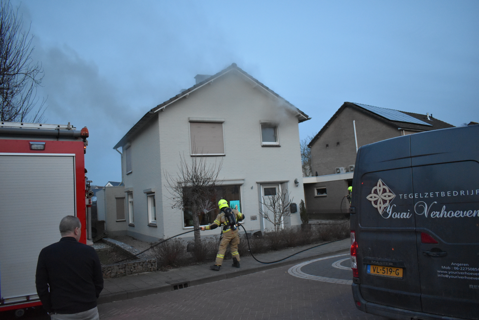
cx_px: 240
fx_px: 359
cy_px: 160
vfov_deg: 47.9
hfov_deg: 67.4
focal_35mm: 27
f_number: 3.5
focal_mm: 18
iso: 3200
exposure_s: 1/100
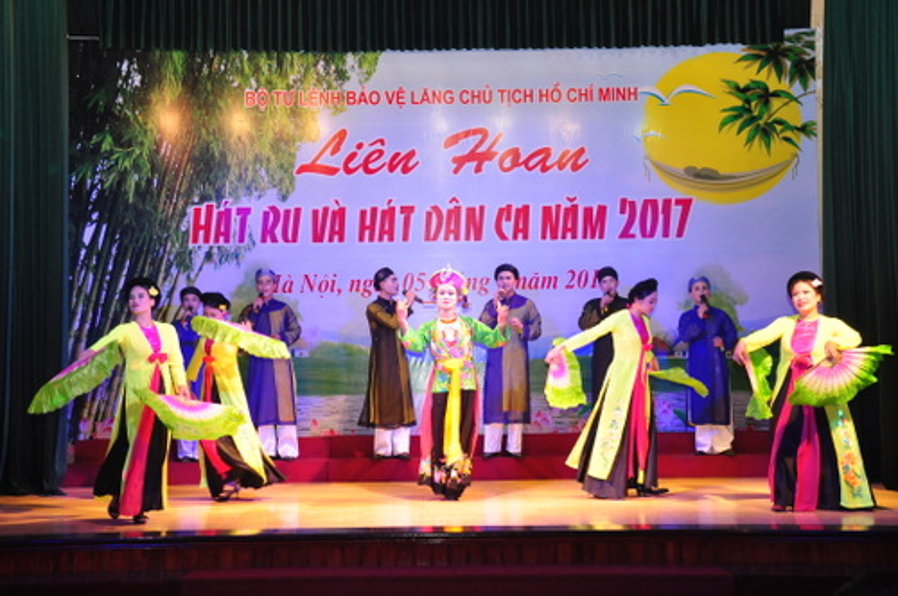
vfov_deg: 28.0
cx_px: 449
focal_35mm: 48
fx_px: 1196
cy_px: 298
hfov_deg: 41.2
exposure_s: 1/125
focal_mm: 32
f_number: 6.3
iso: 800
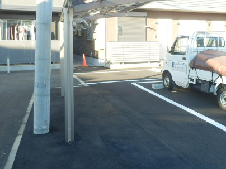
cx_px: 121
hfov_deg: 48.9
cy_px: 54
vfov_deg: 37.3
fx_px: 248
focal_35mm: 38
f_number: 3
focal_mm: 4.2
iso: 80
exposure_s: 1/125
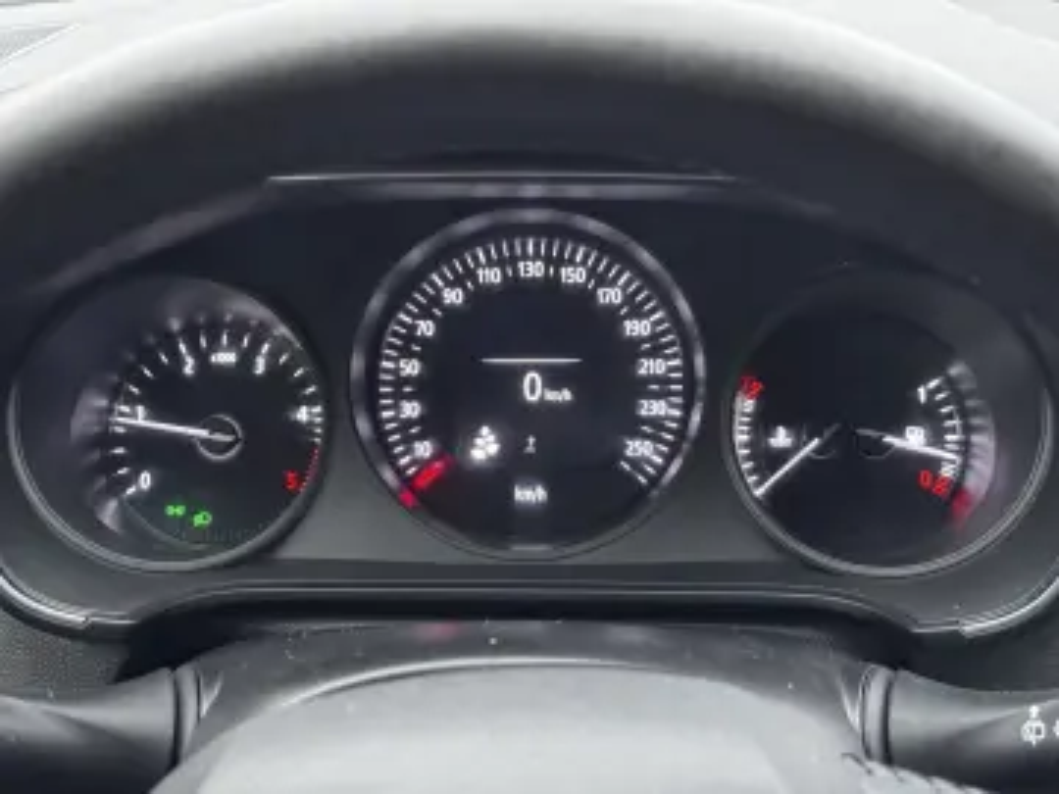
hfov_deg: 39.7
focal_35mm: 48
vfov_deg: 30.3
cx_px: 530
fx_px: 1468
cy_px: 397
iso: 640
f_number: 1.78
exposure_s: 1/30
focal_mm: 6.76
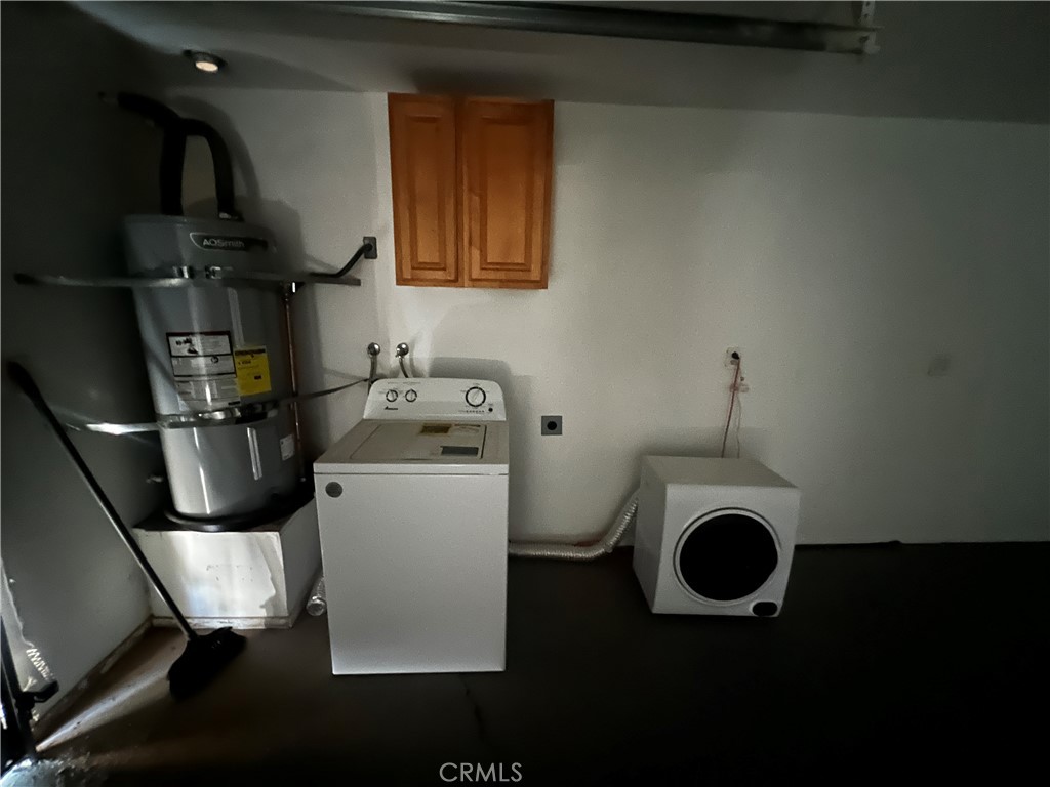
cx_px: 525
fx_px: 394
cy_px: 394
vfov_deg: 89.9
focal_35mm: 13
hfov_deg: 106.2
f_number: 1.8
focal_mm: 1.57
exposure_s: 1/8
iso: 2000
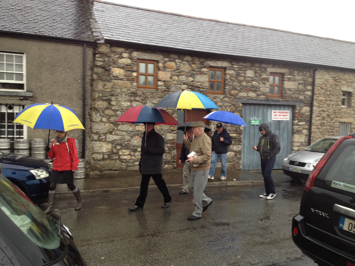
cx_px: 178
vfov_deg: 40.7
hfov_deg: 52.6
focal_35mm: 35
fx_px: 359
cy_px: 133
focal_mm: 4.28
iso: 50
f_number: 2.4
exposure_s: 1/40
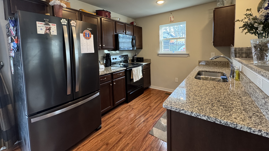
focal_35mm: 16
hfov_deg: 99.4
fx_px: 114
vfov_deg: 66.1
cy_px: 57
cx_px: 136
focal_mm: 2.22
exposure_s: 1/120
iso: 320
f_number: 2.2
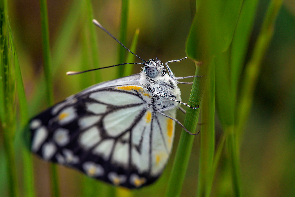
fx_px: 861
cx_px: 148
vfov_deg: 13.1
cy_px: 98
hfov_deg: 19.4
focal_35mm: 105
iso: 200
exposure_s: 1/125
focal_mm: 105
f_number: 10
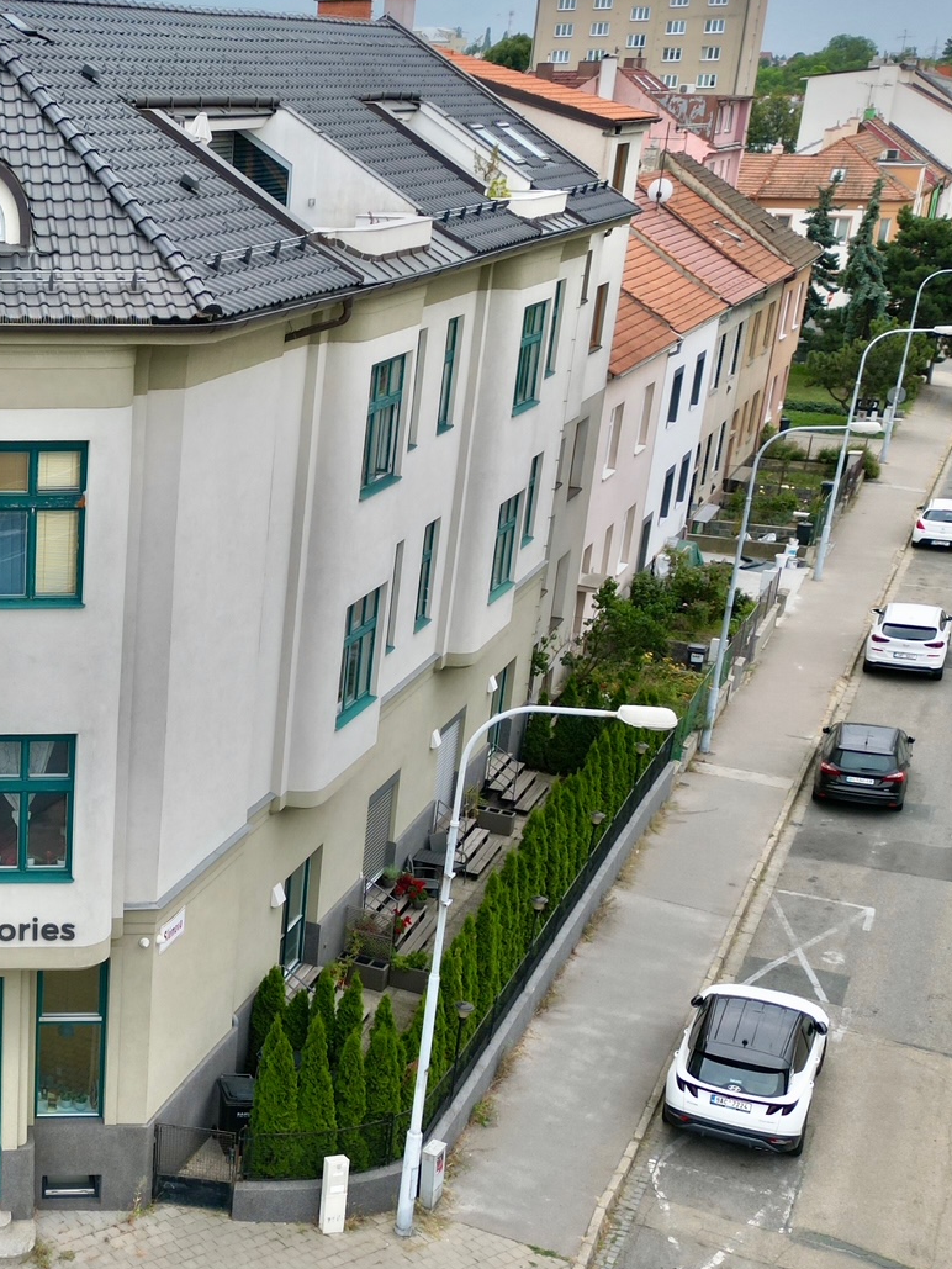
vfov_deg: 40.3
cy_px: 756
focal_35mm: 47
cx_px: -90
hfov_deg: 28.2
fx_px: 1723
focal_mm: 6.72
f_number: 1.7
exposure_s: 1/1250
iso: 120
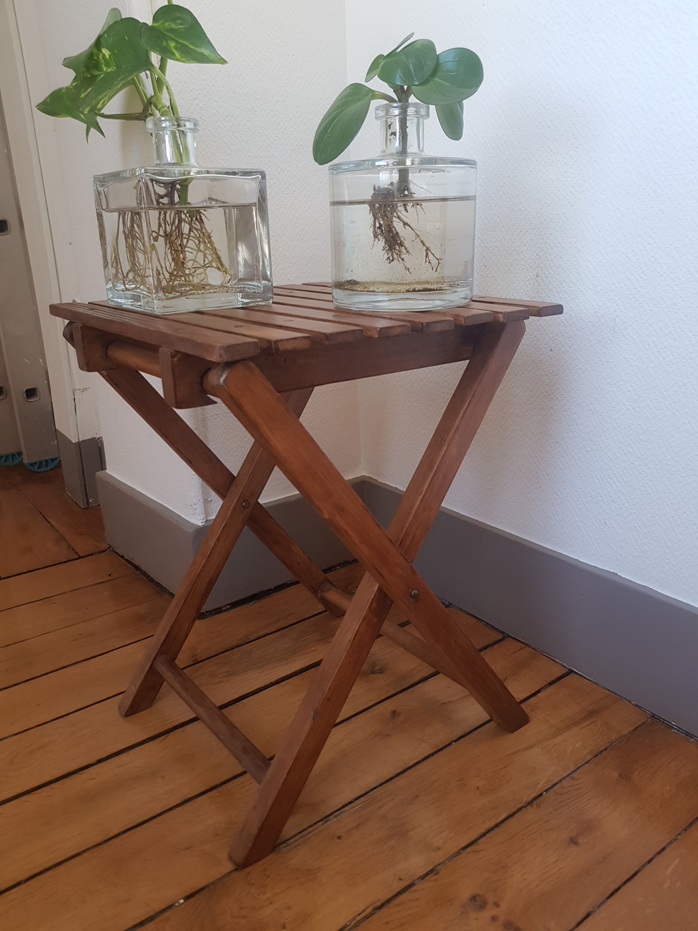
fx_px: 699
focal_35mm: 26
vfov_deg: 67.3
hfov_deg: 53.1
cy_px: 466
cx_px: 349
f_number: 1.7
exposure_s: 1/50
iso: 80
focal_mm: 4.2
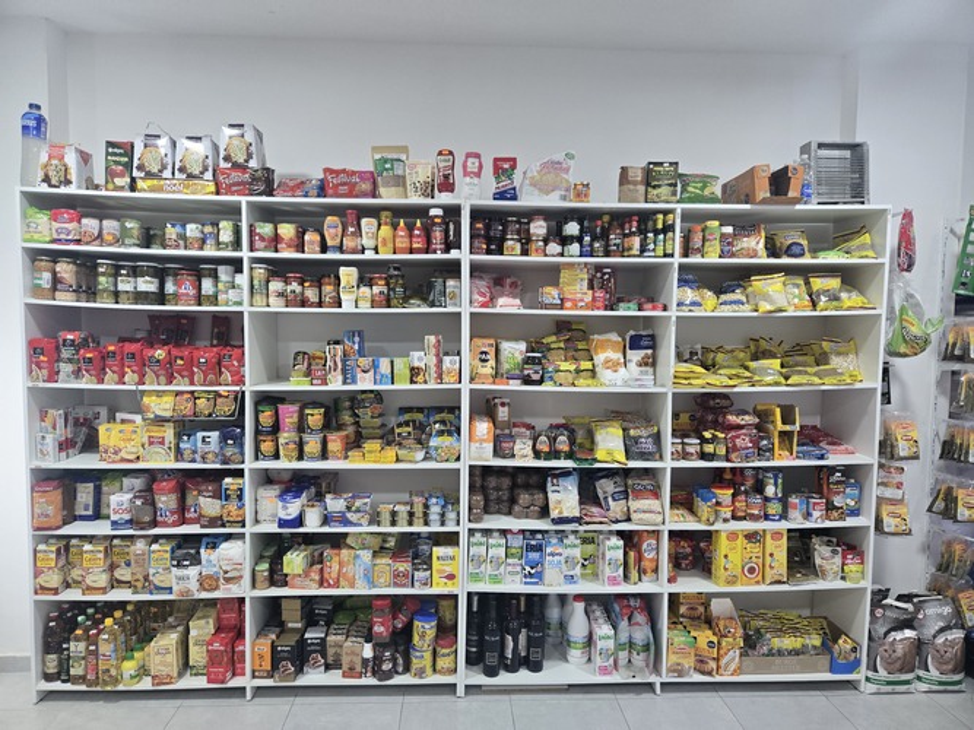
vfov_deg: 58.9
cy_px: 365
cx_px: 487
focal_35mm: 23
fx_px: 647
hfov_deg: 73.9
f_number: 1.8
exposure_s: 1/100
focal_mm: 5.4
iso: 250
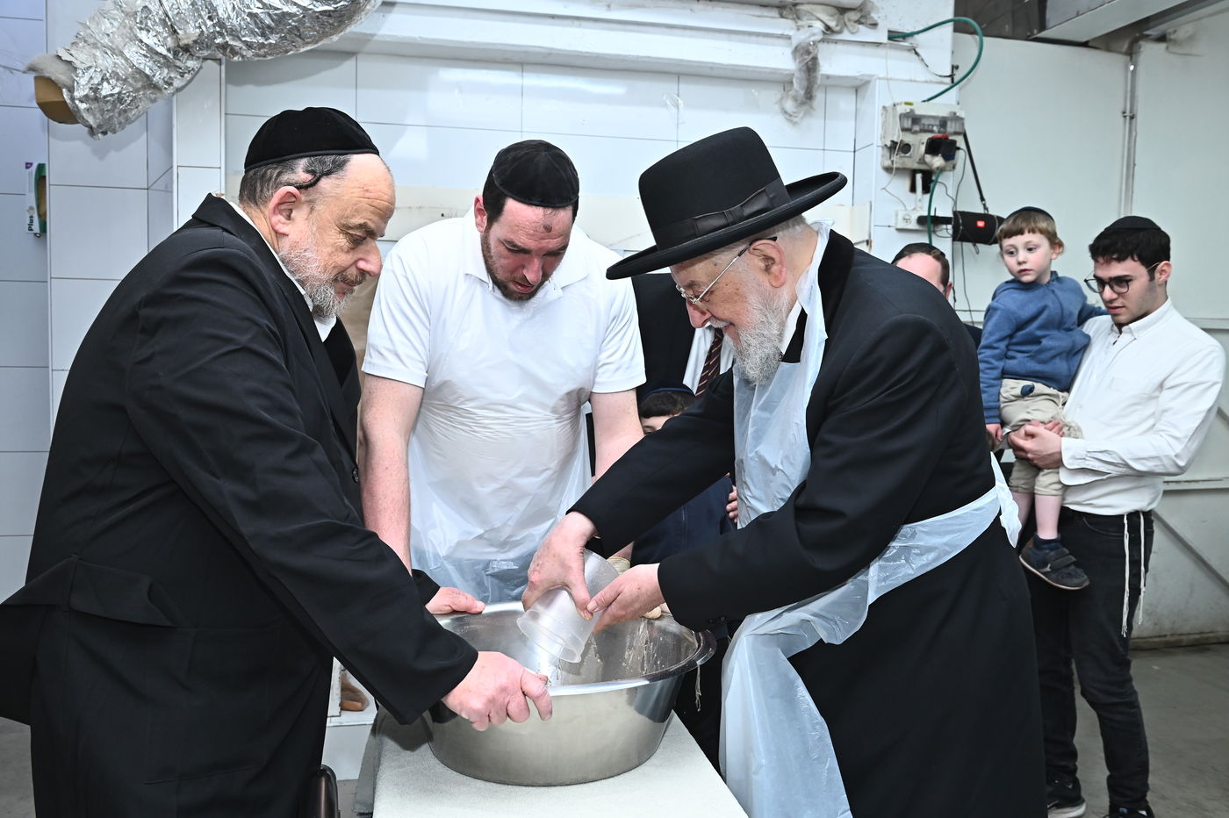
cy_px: 409
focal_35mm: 31
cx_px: 614
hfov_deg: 60.3
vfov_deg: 42.3
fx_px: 1058
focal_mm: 31
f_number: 7.1
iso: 1600
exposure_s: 1/200
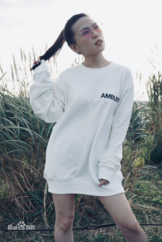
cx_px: 81
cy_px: 121
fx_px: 293
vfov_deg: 44.9
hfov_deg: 30.9
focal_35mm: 44
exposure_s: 1/400
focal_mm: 29
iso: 200
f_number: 5
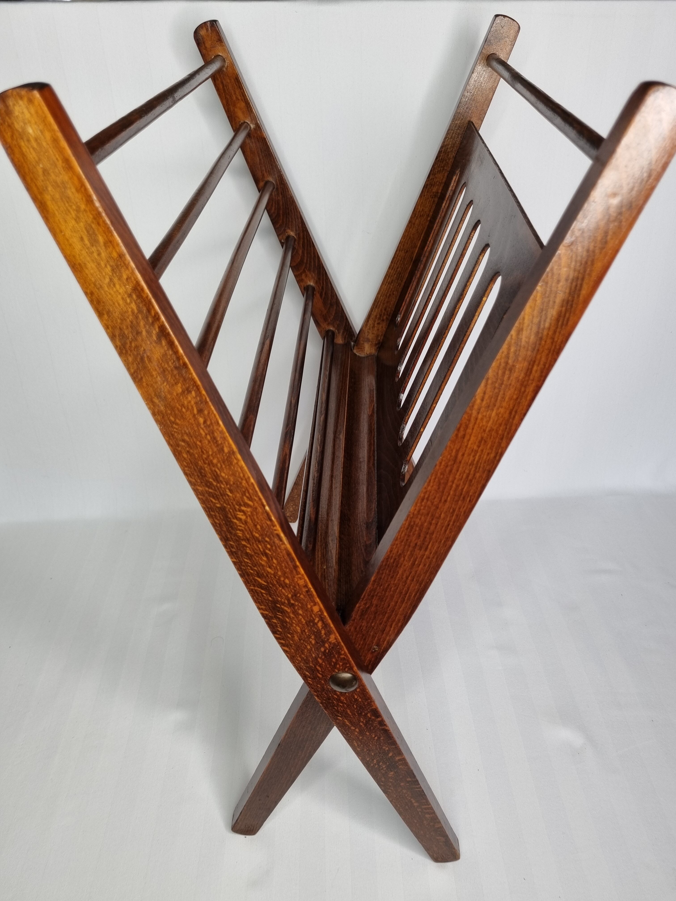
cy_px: 450
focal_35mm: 26
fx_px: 677
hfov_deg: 53.1
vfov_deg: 67.3
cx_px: 338
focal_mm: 5.4
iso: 64
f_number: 1.8
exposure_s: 1/100
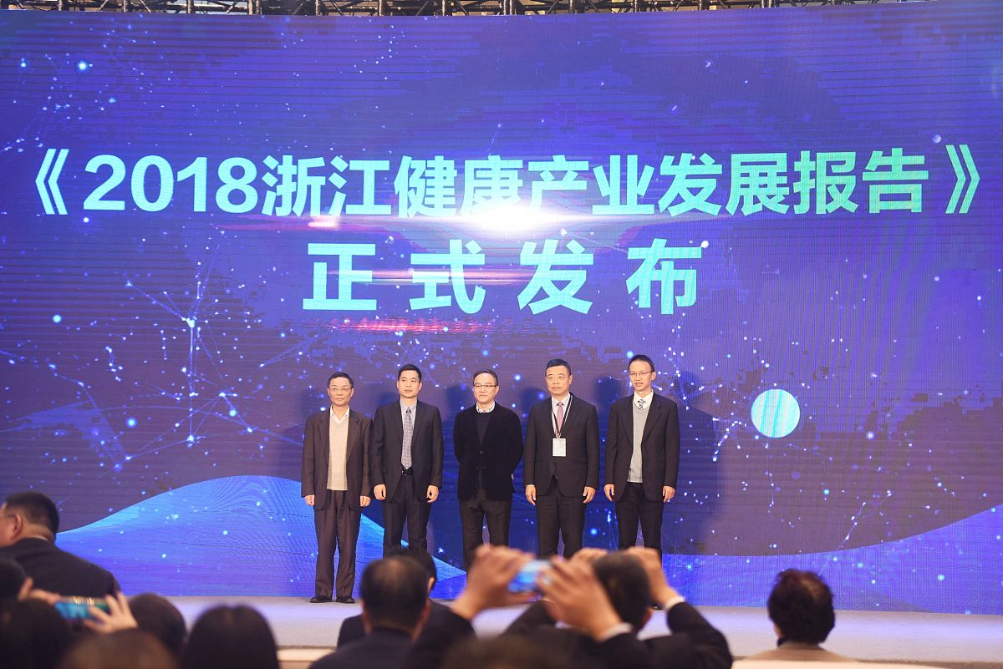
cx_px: 502
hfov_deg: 24.8
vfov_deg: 16.7
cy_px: 334
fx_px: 2285
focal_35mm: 82
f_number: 3.2
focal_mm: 82
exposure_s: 1/200
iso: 800
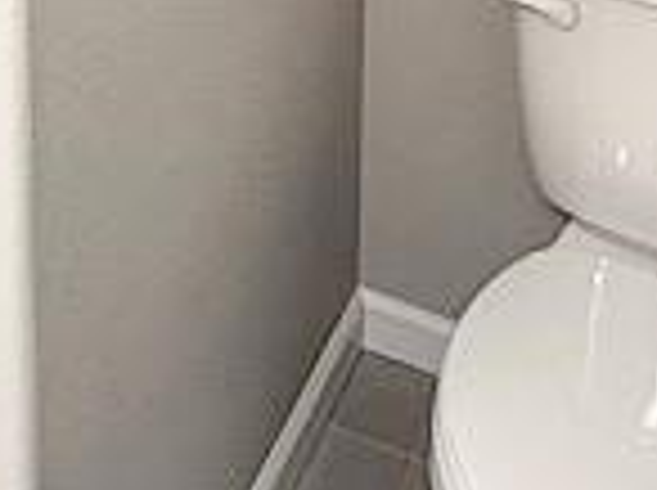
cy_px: -429
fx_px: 1364
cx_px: -32
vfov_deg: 16.5
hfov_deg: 25.5
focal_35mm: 72
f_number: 2.2
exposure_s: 1/120
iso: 125
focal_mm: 2.22
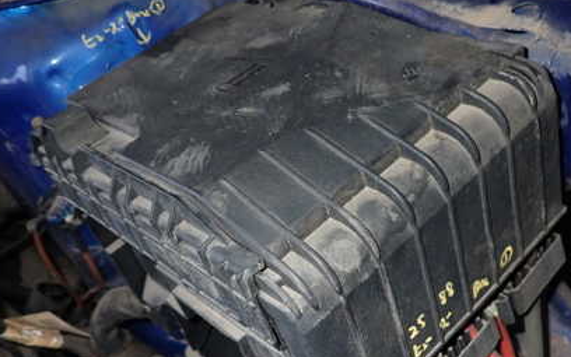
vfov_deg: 32.6
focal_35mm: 39
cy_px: 220
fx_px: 607
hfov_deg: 50.4
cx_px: 286
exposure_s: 1/30
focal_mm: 4.5
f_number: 5.6
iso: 200
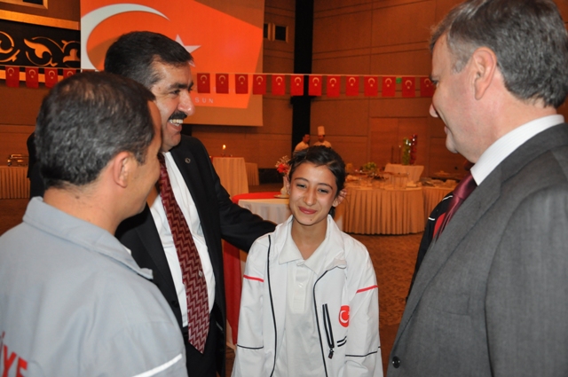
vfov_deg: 36.8
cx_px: 284
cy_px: 188
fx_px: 567
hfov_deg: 53.2
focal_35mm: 36
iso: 1250
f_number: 4.5
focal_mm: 24
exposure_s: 1/60
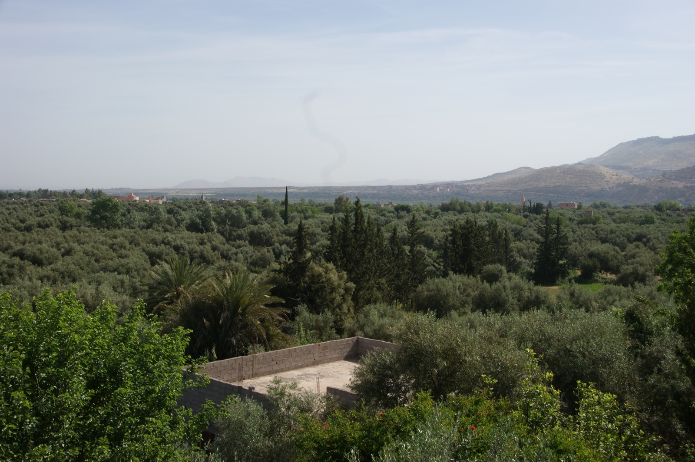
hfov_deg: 49.6
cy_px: 231
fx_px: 752
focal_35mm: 39
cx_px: 348
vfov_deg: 34.2
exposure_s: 1/160
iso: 100
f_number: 11
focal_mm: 26
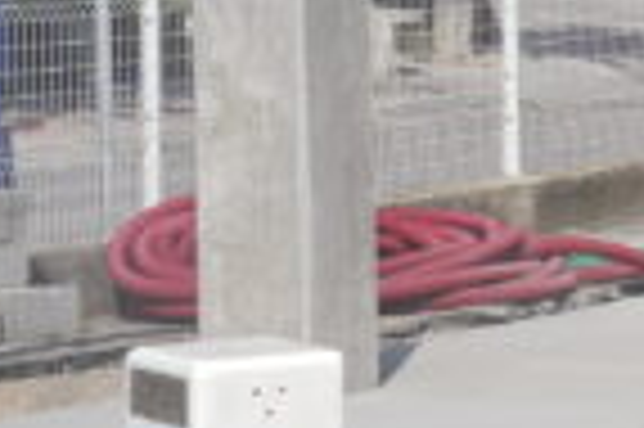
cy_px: 16
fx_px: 4360
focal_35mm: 244
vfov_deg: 5.6
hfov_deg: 7.4
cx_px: 1946
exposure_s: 1/400
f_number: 5.6
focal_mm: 34
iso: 50
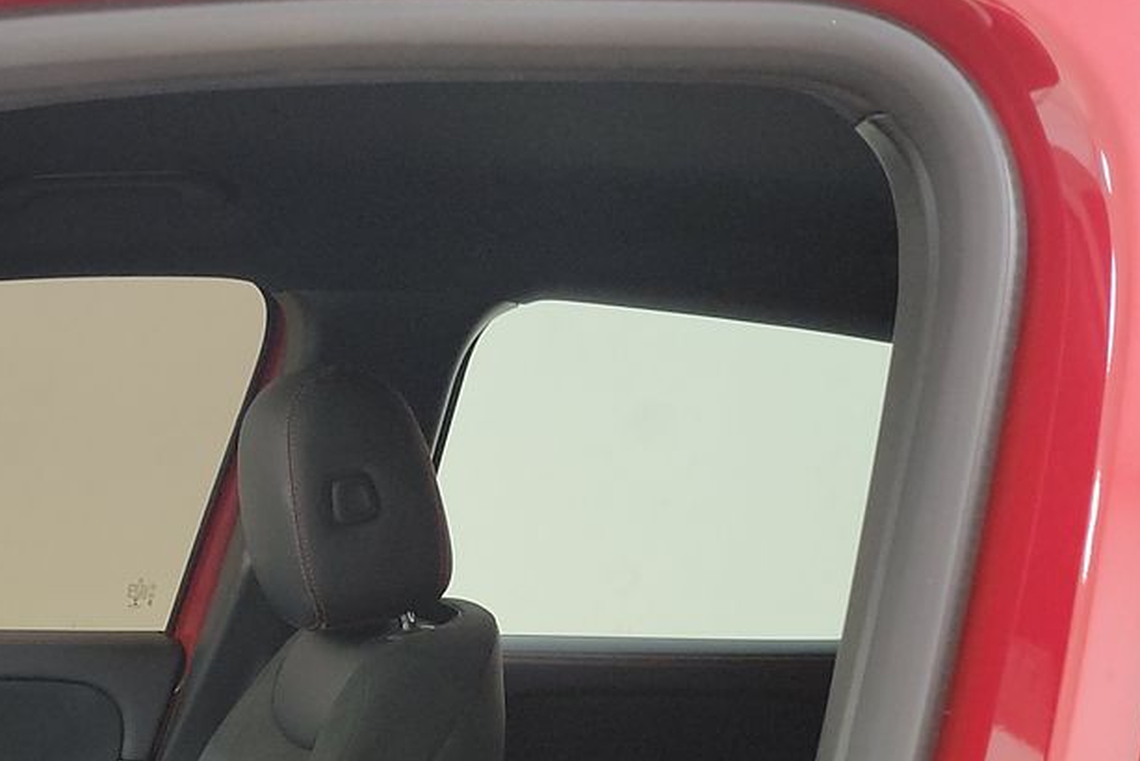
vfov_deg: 19.1
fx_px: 2059
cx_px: -189
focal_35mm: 65
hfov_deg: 27.6
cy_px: 1045
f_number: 1.8
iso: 329
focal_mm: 6.7
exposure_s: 1/59
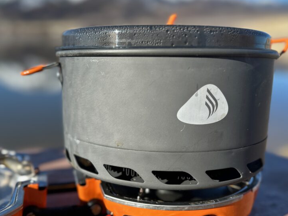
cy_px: 126
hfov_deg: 53.9
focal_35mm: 34
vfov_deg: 41.6
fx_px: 283
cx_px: 131
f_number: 1.78
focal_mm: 6.86
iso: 80
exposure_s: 1/2732
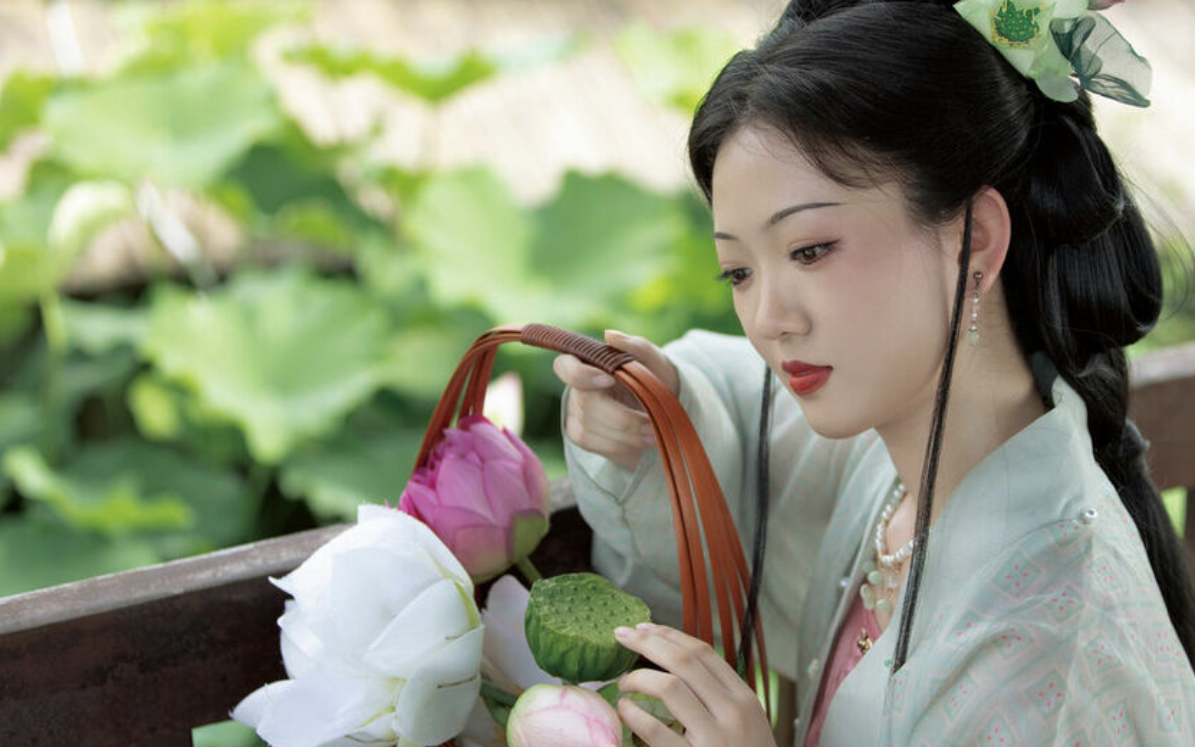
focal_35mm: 90
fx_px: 2931
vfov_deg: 14.5
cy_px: 424
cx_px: 695
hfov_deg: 23.0
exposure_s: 1/500
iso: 100
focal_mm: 70
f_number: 2.8
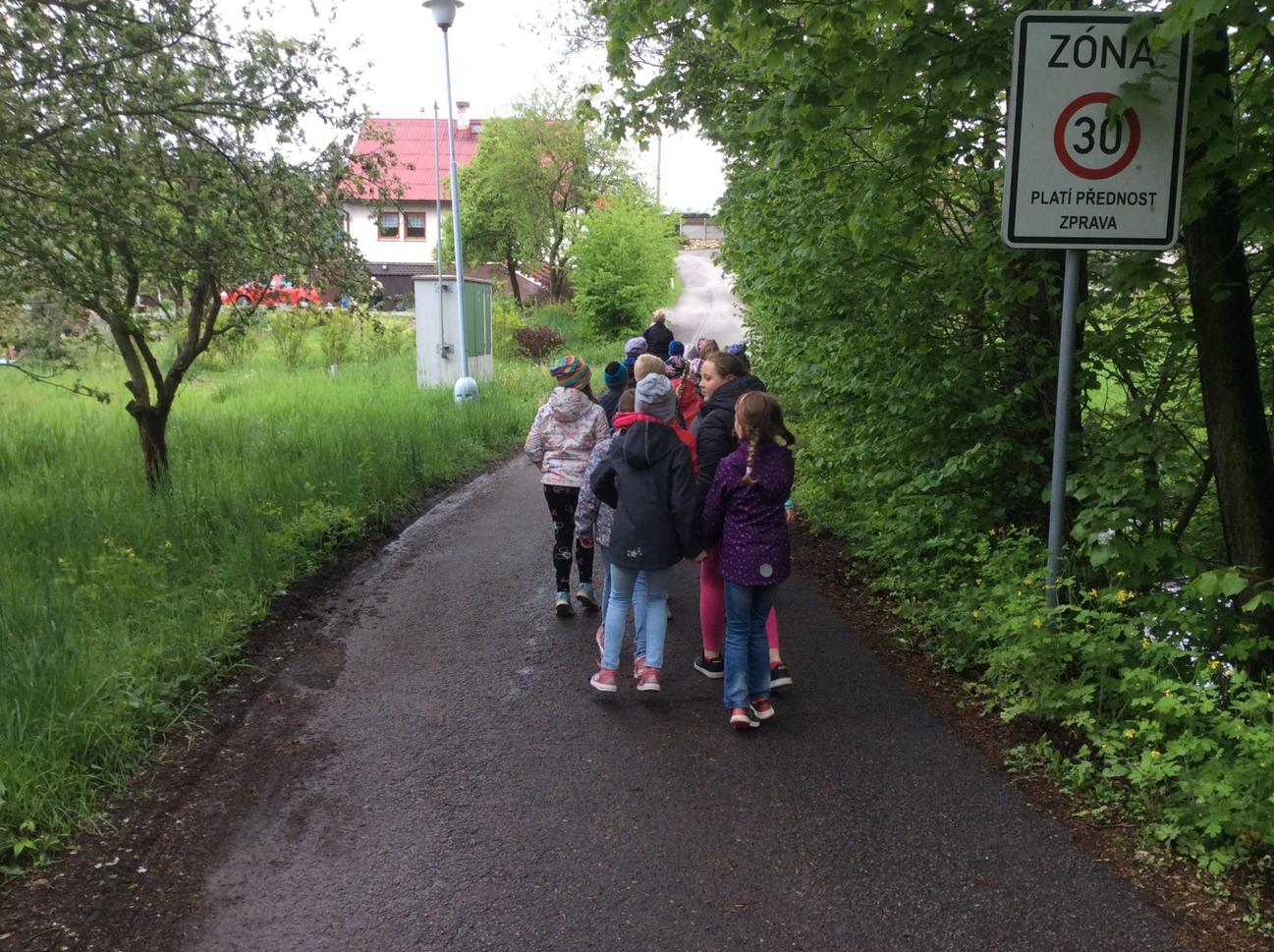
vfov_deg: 42.8
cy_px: 470
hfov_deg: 55.4
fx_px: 1213
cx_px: 649
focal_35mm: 33
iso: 32
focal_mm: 3.3
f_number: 2.4
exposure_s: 1/175
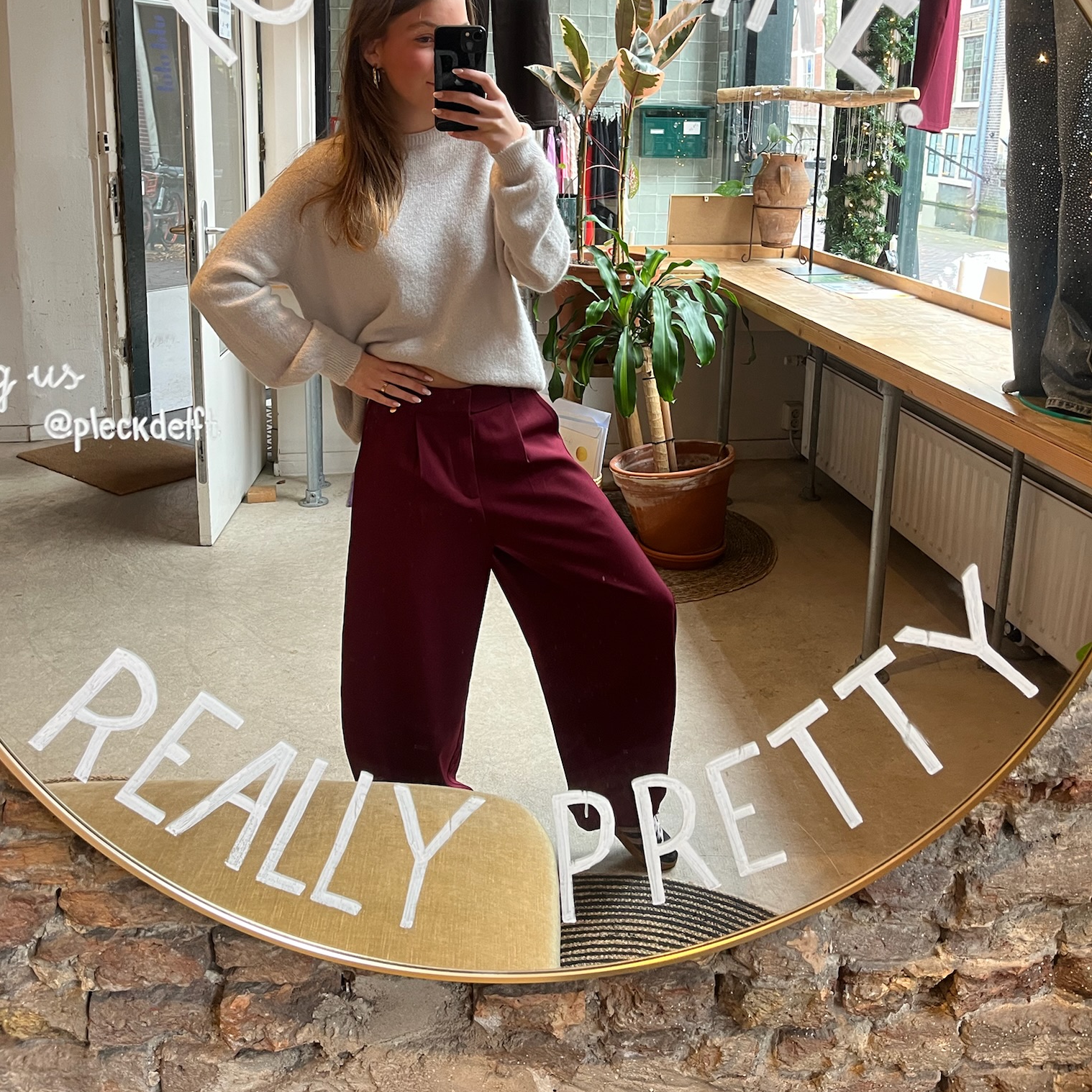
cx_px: 540
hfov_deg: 52.5
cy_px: 401
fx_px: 1106
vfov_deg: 51.9
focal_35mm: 31
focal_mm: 5.1
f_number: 1.6
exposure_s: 1/50
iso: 160
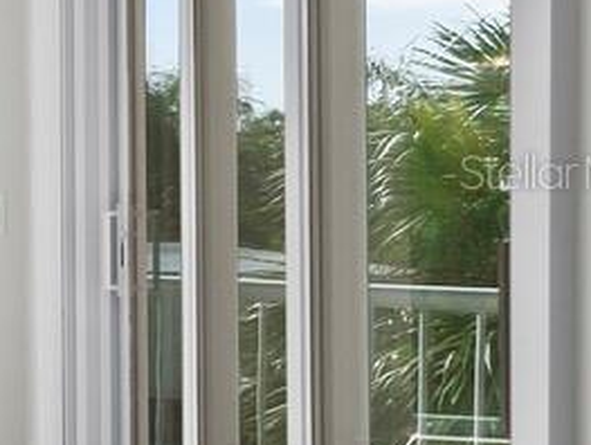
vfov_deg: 17.4
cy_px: 171
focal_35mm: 85
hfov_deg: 12.0
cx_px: -1124
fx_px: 1453
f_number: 11
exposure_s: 1/10
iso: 200
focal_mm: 7
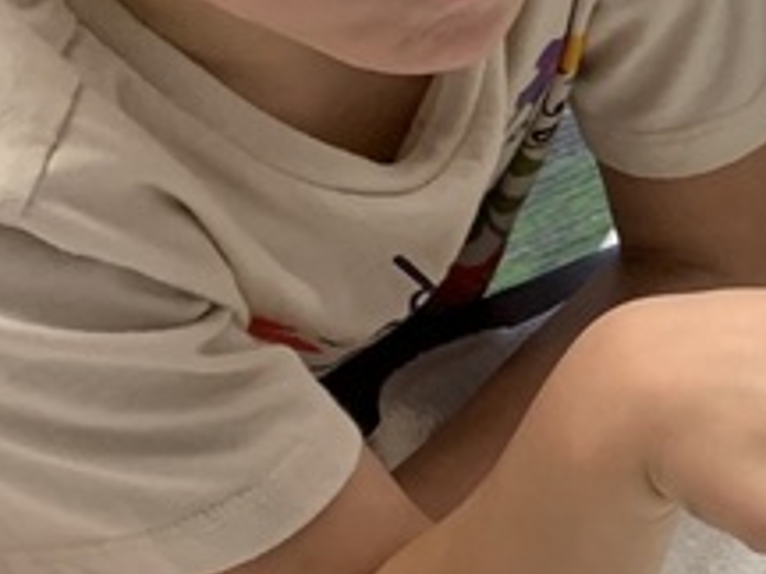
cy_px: 330
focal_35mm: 123
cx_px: 1755
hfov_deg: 12.8
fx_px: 2722
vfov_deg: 12.0
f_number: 1.8
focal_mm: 4.25
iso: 160
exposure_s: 1/60
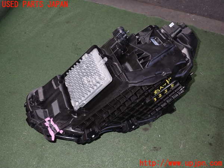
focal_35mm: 30
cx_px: 112
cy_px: 84
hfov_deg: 60.0
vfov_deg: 46.8
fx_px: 194
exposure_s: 1/30
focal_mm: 5.4
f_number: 6.3
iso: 160
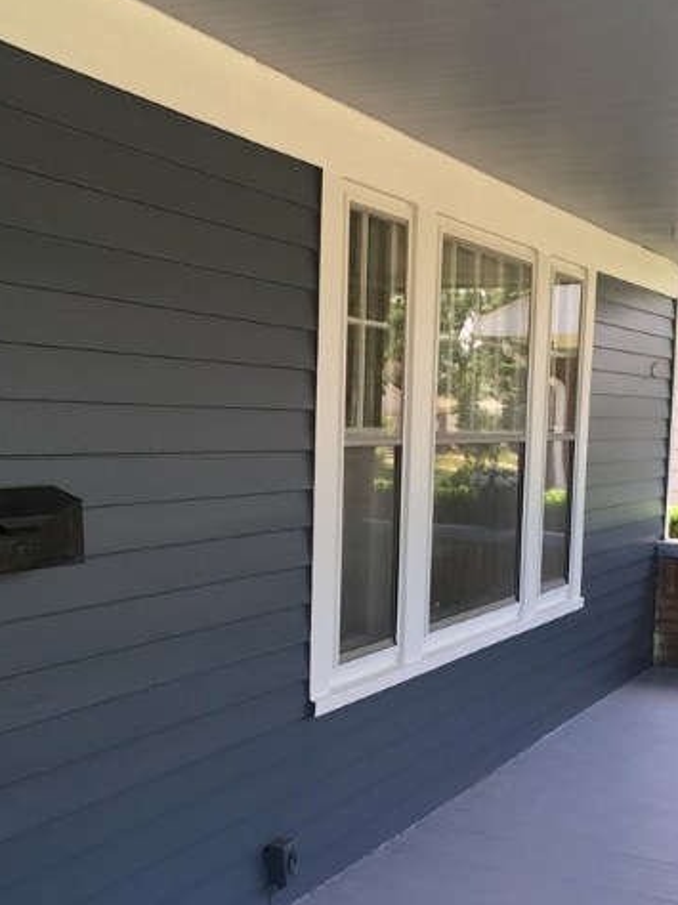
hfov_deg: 30.8
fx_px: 1229
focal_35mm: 47
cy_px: 569
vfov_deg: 40.2
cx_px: 317
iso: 25
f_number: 2.2
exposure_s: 1/120
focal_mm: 4.15
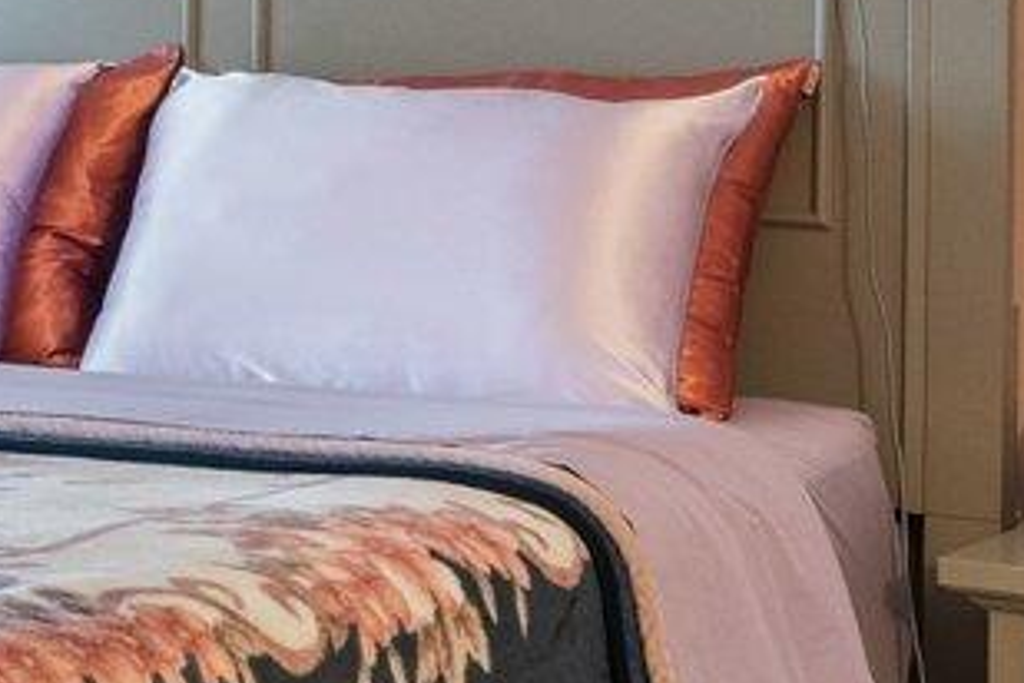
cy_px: 91
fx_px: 3015
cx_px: -394
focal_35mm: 106
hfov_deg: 17.7
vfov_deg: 12.8
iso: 1000
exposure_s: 1/2.5
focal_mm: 16
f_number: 9
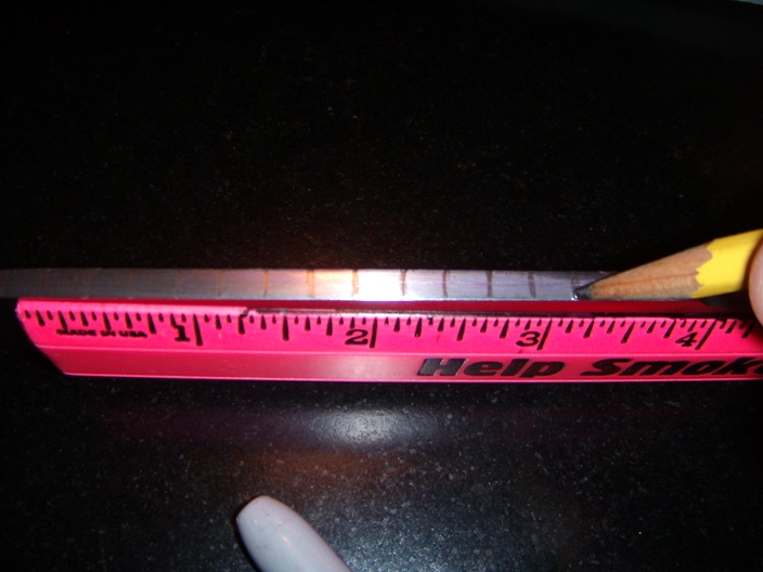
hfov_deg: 49.0
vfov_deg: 37.7
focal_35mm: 38
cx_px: 382
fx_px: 838
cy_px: 286
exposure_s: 1/60.2
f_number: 3.5
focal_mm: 6.4
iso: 64
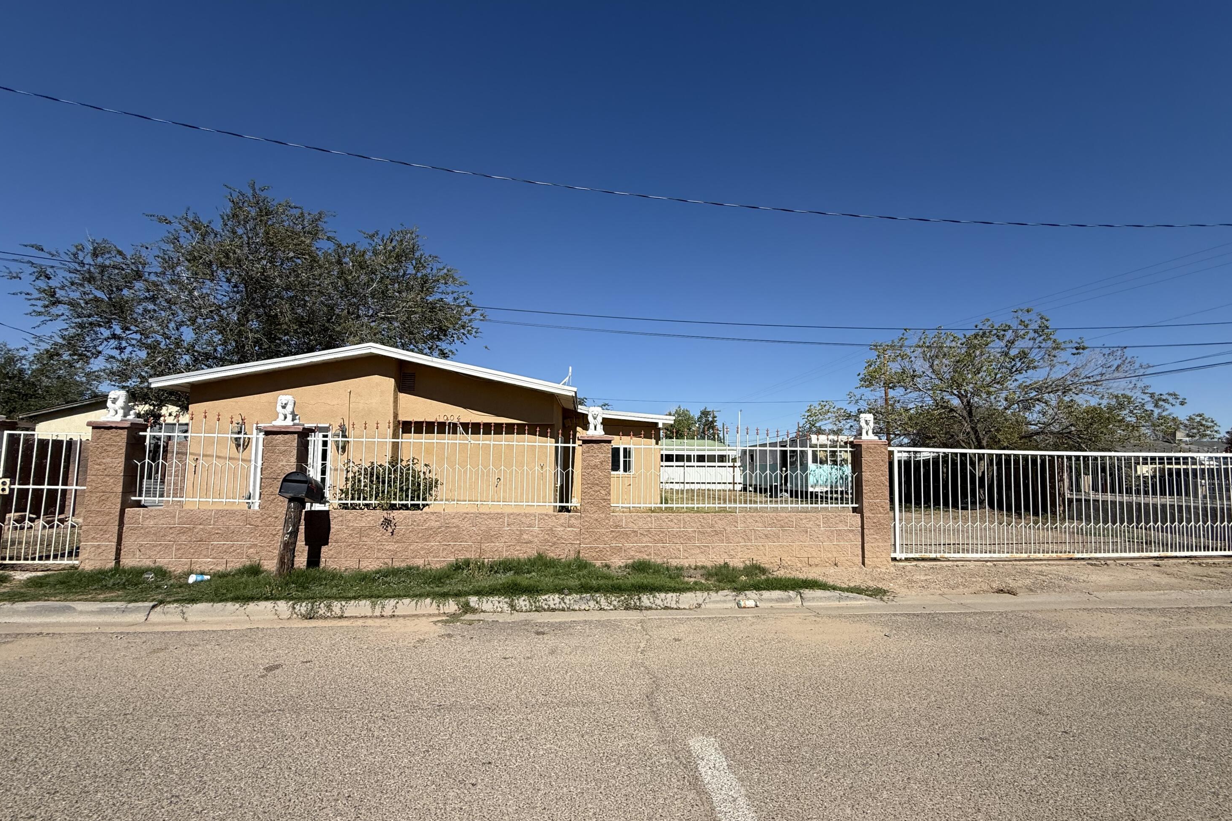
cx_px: 630
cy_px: 426
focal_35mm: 15
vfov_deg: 77.3
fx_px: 513
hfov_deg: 100.4
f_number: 2.2
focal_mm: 2.22
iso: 50
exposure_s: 1/3663
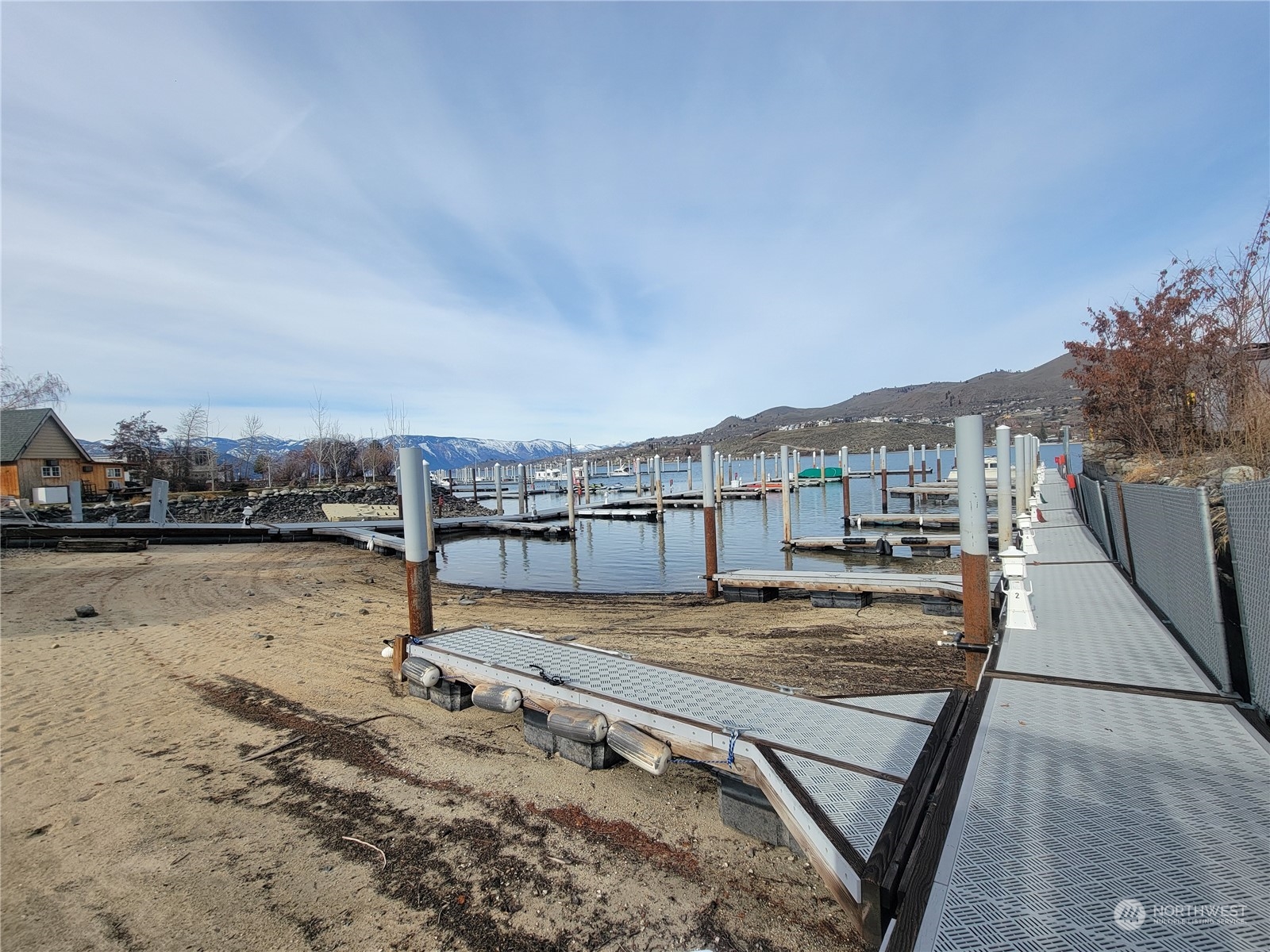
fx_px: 477
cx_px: 635
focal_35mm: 13
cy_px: 476
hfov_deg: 106.2
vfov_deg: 89.9
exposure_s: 1/1628
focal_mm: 2.2
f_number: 2.2
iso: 50
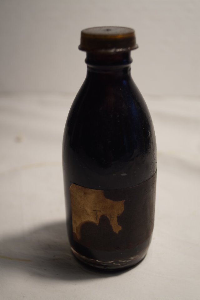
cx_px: 100
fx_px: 438
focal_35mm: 52
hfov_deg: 25.7
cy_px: 150
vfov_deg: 37.9
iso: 640
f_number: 4.5
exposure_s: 1/60
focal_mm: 35
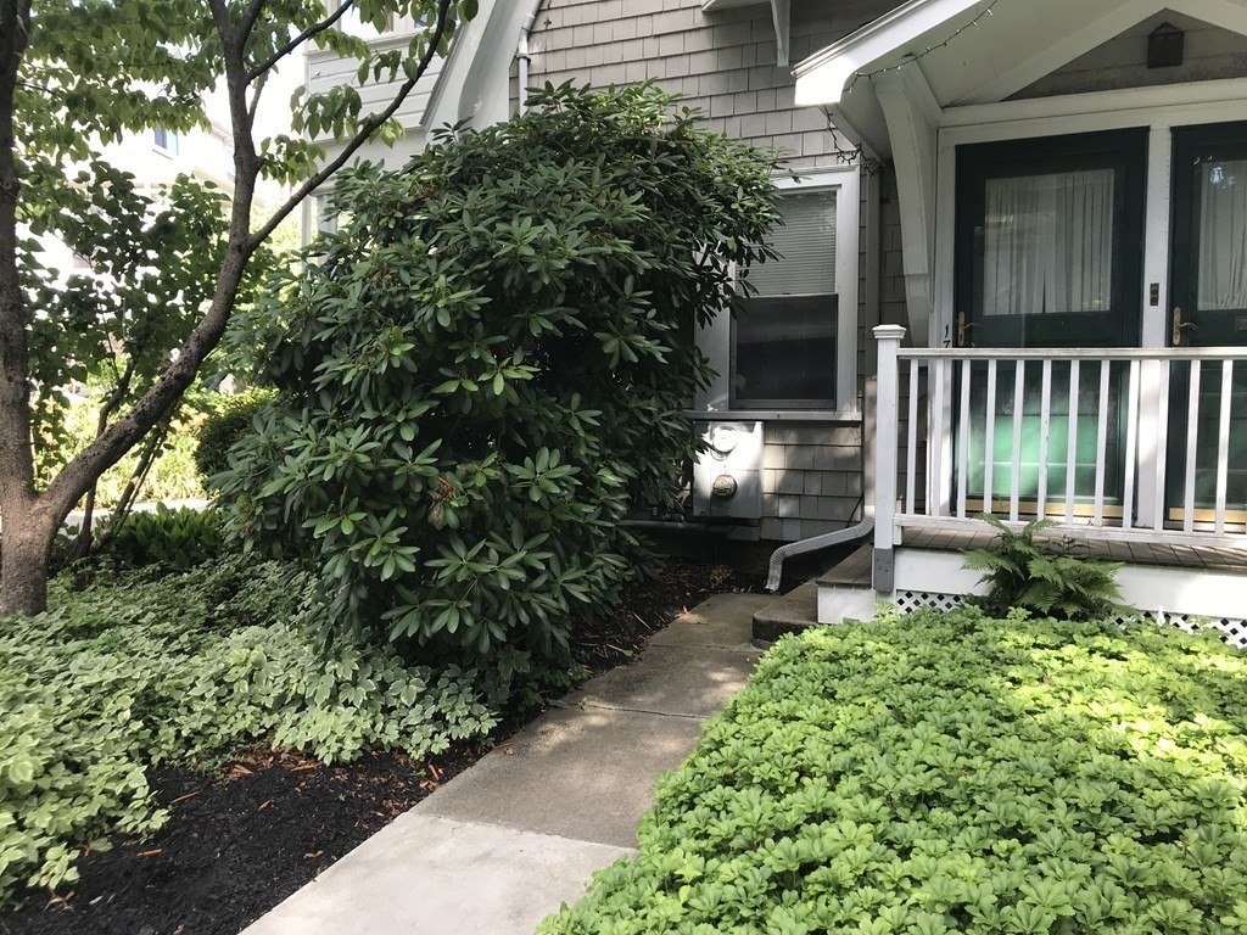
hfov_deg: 63.4
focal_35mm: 28
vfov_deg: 49.7
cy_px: 468
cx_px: 624
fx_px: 1009
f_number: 1.8
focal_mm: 3.99
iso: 20
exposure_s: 1/222
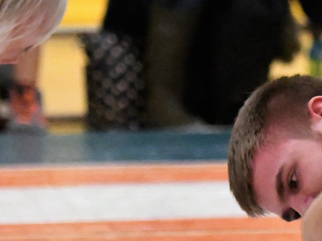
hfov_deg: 4.6
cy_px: 191
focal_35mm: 426
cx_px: 330
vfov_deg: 3.5
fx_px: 3962
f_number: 2.8
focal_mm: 86
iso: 18000
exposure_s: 1/800
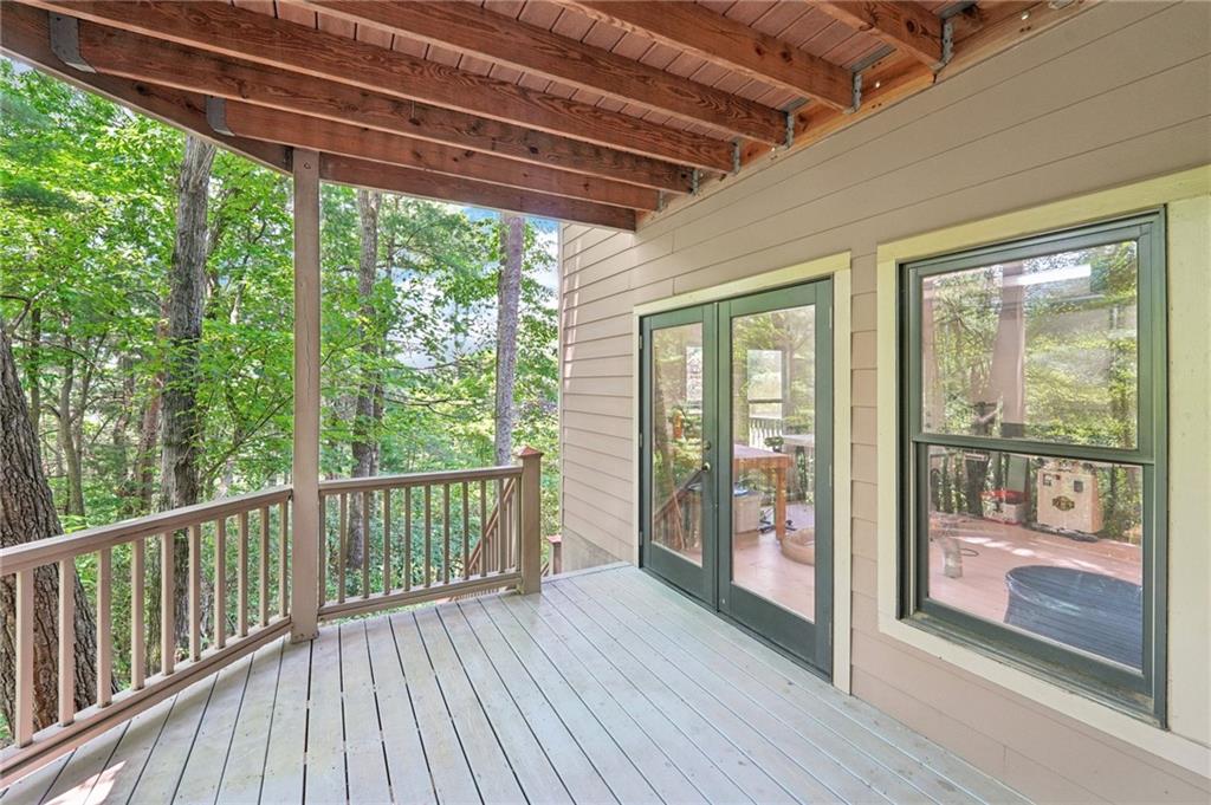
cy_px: 402
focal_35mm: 14
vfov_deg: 81.1
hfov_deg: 104.3
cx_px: 606
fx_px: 471
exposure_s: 1/15
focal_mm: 14
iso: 320
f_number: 8
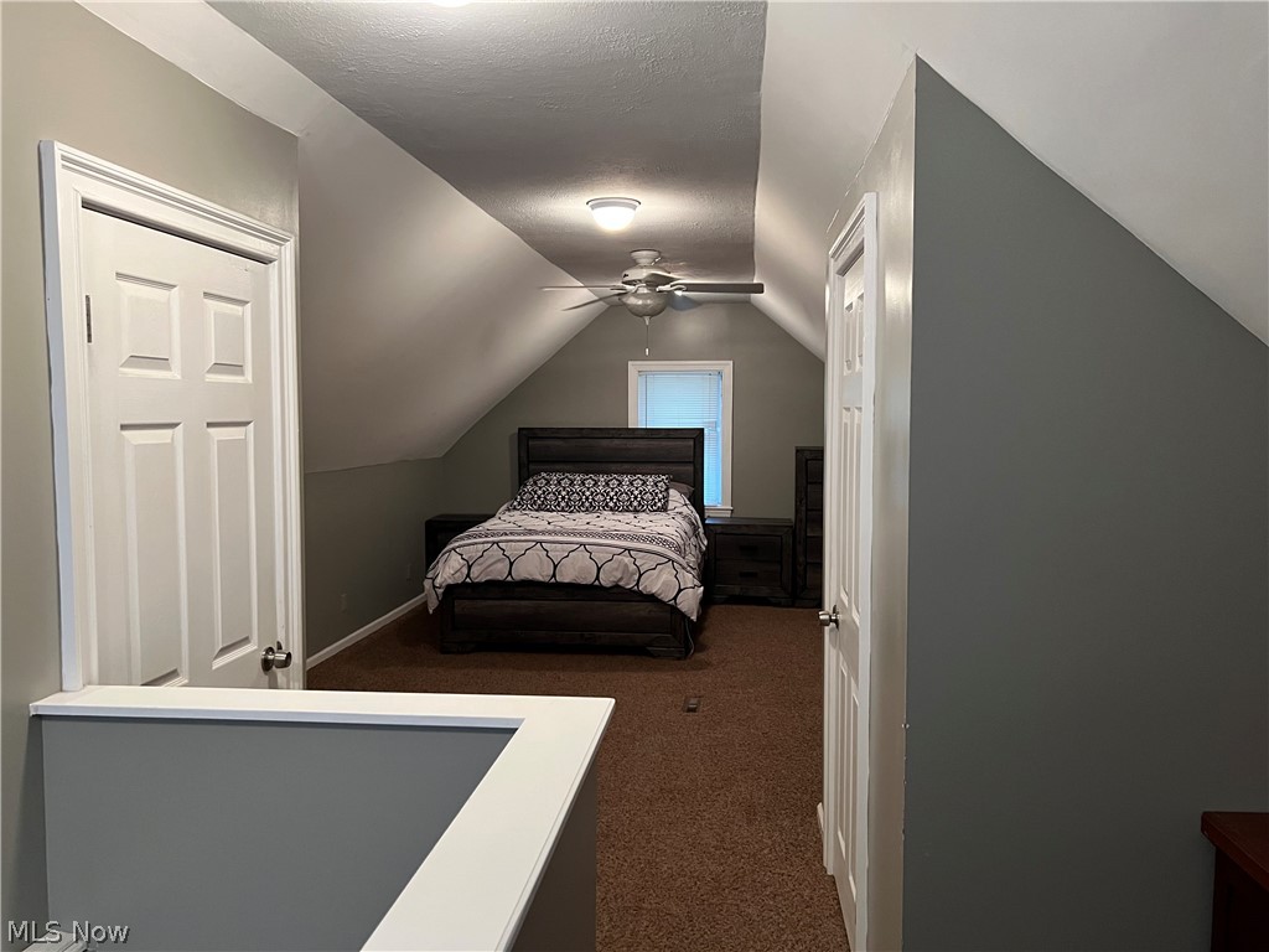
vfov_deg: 53.1
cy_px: 476
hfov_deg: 67.3
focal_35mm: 26
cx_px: 634
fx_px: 953
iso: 500
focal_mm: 5.7
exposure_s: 1/60
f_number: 1.5
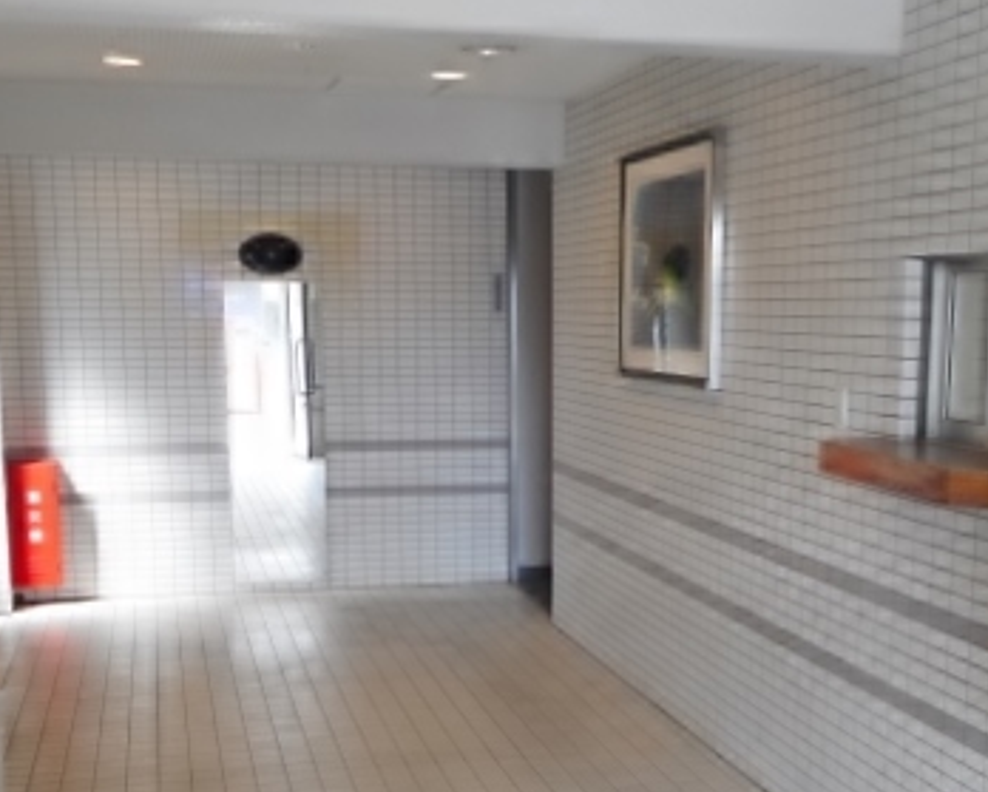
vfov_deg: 28.7
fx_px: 1522
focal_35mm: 52
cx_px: 599
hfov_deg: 35.8
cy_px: 602
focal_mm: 5.2
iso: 160
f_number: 4
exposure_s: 1/30
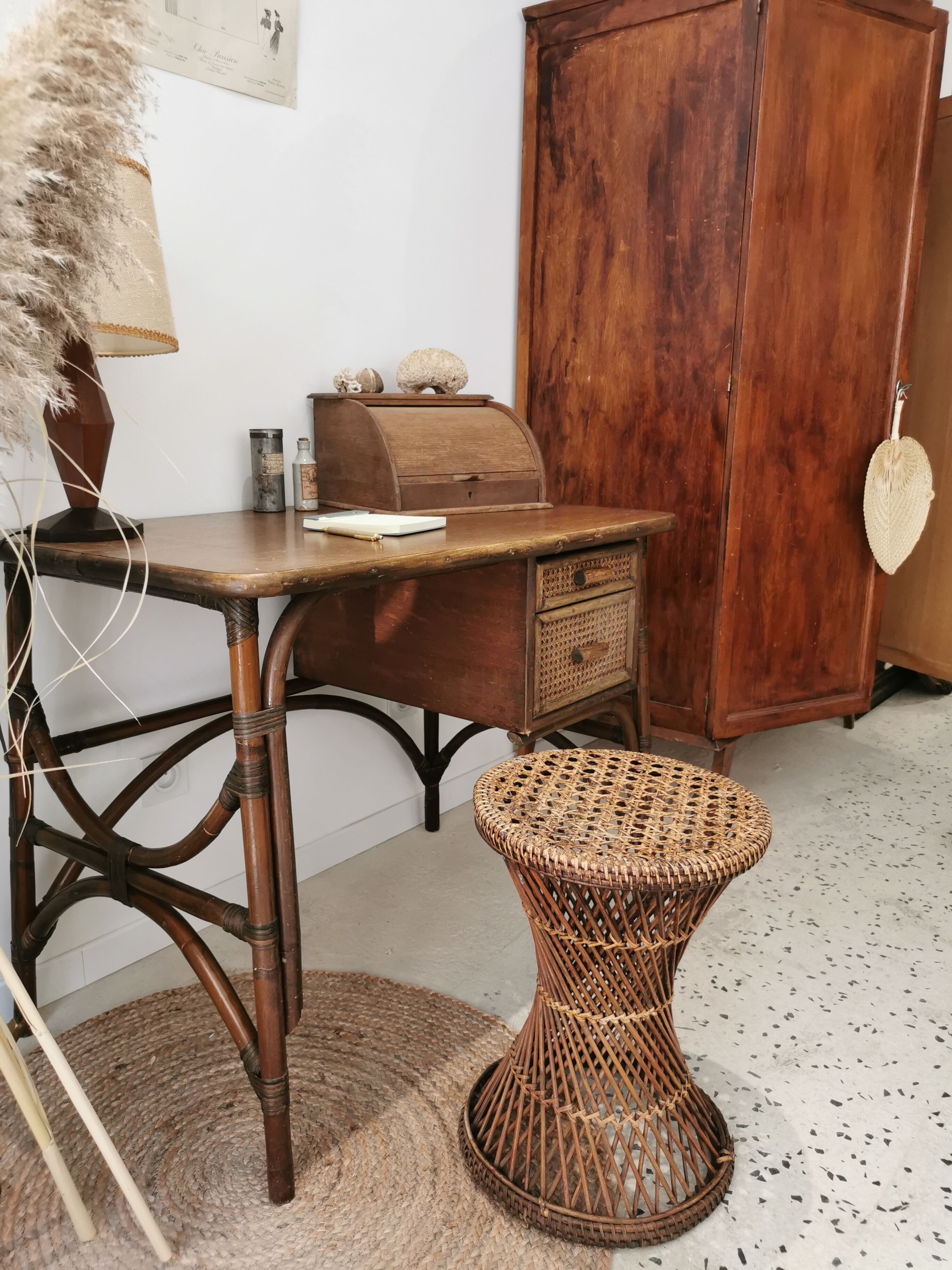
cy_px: 635
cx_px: 476
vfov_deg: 65.3
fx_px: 990
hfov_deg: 51.4
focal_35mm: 27
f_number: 1.8
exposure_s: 1/100
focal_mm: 5.58
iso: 200
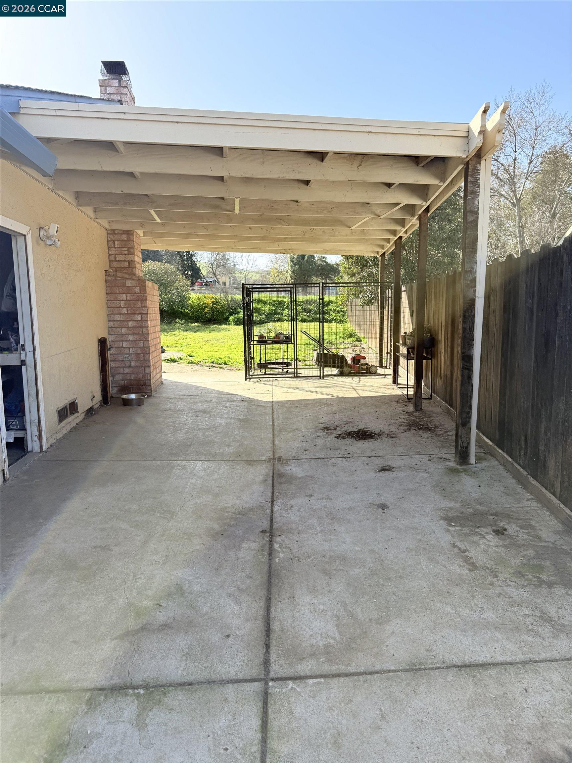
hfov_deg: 56.8
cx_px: 286
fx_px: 529
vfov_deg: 71.6
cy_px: 382
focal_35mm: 24
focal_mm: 6.76
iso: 80
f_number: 1.78
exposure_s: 1/1812
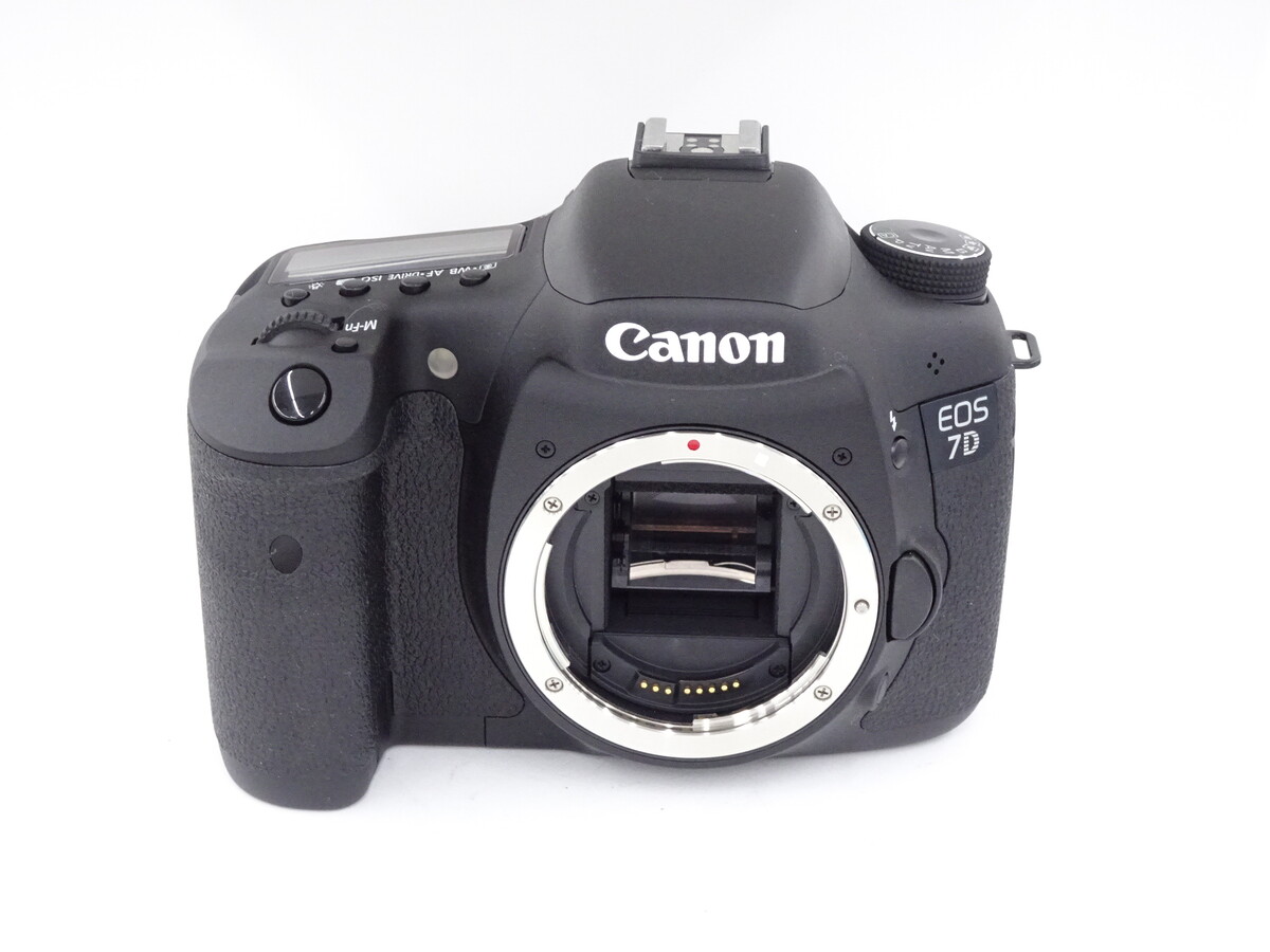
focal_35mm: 58
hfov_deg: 33.2
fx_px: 2128
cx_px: 635
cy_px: 476
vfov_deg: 25.2
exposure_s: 1/60
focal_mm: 9.87
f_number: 4.5
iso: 800
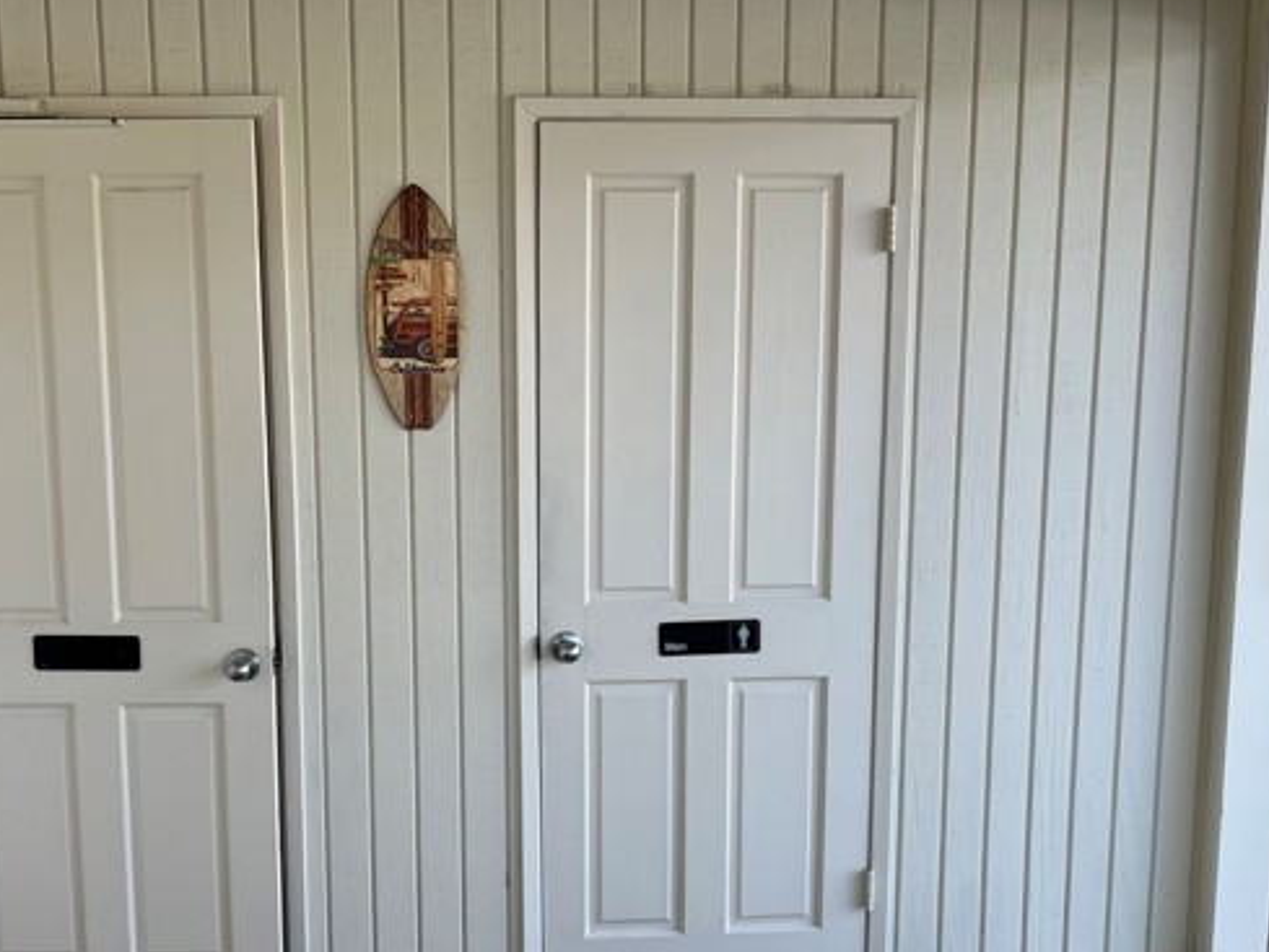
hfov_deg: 53.4
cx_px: 480
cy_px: 560
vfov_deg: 41.7
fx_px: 1247
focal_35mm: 34
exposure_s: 1/228
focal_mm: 5.1
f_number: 1.6
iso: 40
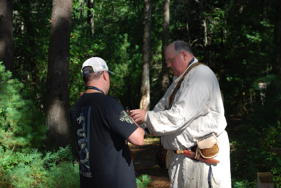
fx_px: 563
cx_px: 140
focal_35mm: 72
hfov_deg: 28.0
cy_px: 94
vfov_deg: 19.0
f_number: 5.6
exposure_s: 1/125
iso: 160
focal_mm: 48
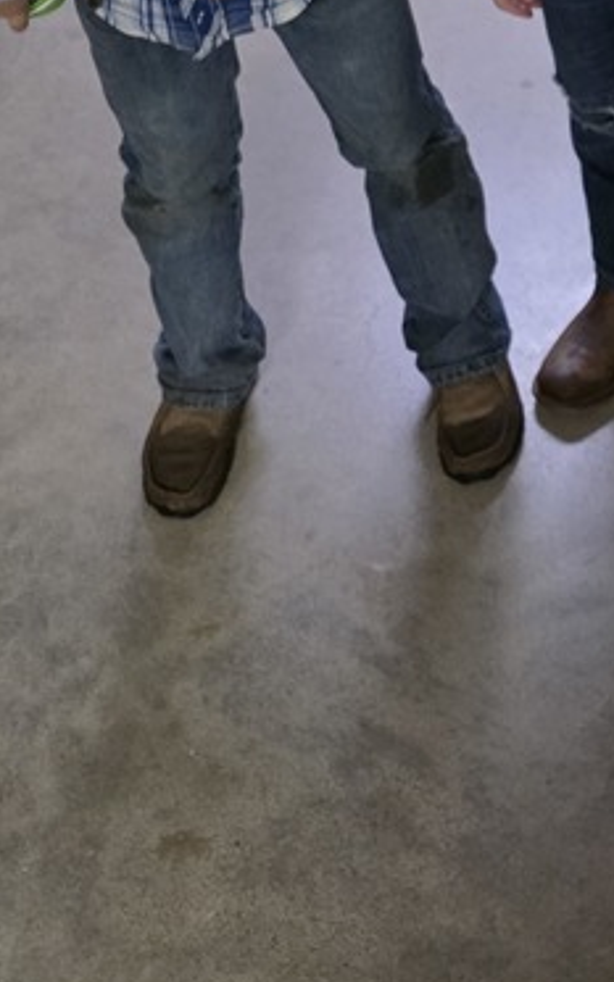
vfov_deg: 28.1
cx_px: 714
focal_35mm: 67
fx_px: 1795
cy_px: -76
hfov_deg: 18.5
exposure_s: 1/120
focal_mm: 6.3
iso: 1250
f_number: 1.7
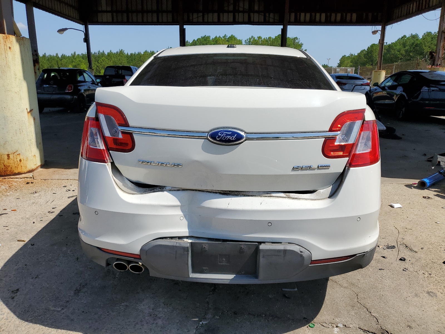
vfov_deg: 53.1
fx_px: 334
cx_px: 222
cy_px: 167
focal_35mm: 26
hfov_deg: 67.3
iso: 50
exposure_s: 1/5000
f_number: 1.5
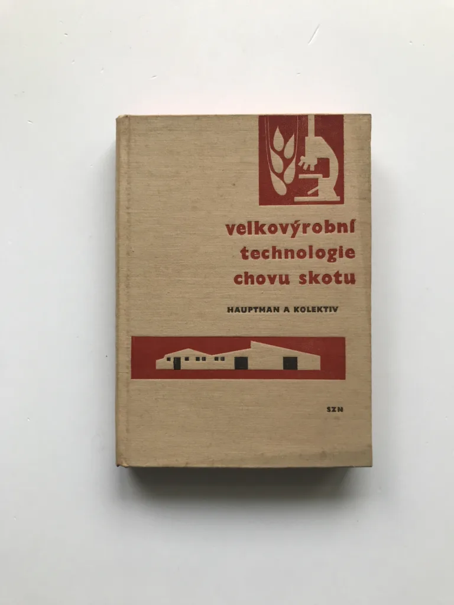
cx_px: 227
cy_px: 302
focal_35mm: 28
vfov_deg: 63.4
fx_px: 490
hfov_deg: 49.7
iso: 32
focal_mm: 3.99
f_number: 1.8
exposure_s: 1/120
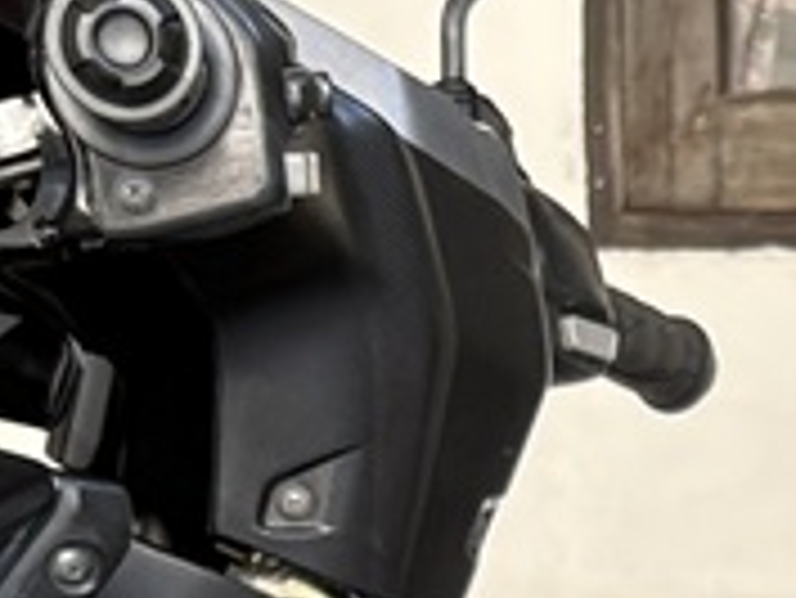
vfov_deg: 7.4
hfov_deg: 10.0
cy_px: 1484
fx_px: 4326
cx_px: 1390
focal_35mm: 188
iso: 125
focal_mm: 5.96
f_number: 1.6
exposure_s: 1/67
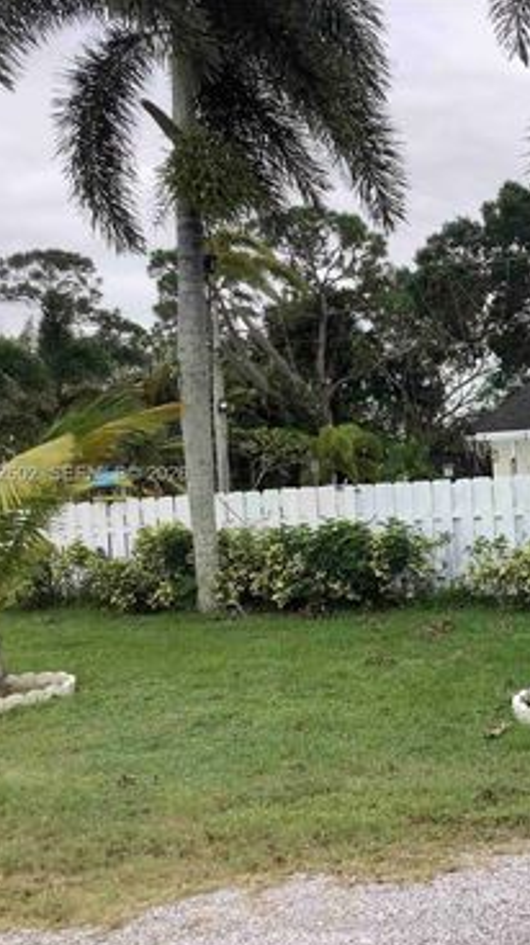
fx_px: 1151
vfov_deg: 44.6
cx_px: 581
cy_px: 475
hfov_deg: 24.2
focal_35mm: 46
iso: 25
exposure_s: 1/144
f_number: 2.4
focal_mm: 3.3
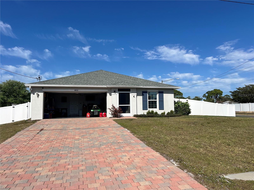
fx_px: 191
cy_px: 95
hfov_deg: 67.3
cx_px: 127
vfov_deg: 53.1
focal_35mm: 26
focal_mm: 5.7
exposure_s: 1/8000
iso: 50
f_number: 1.5
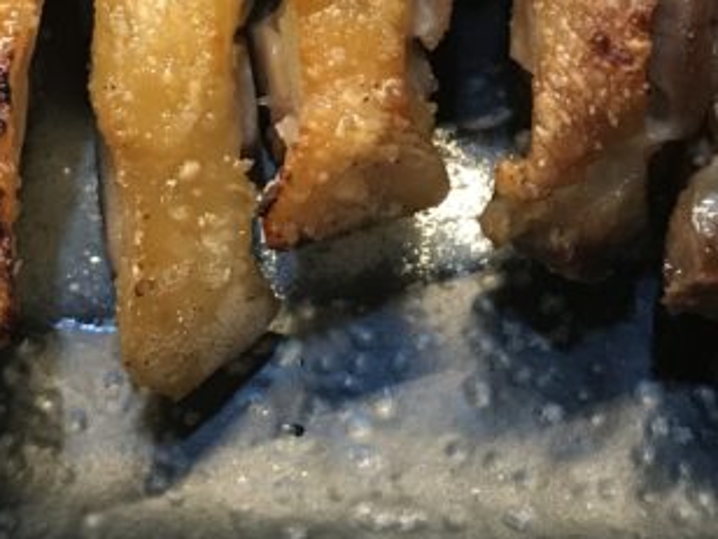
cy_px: 72
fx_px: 1929
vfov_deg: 15.7
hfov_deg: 21.1
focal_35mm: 93
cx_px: 382
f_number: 1.8
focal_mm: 3.99
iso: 80
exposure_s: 1/15
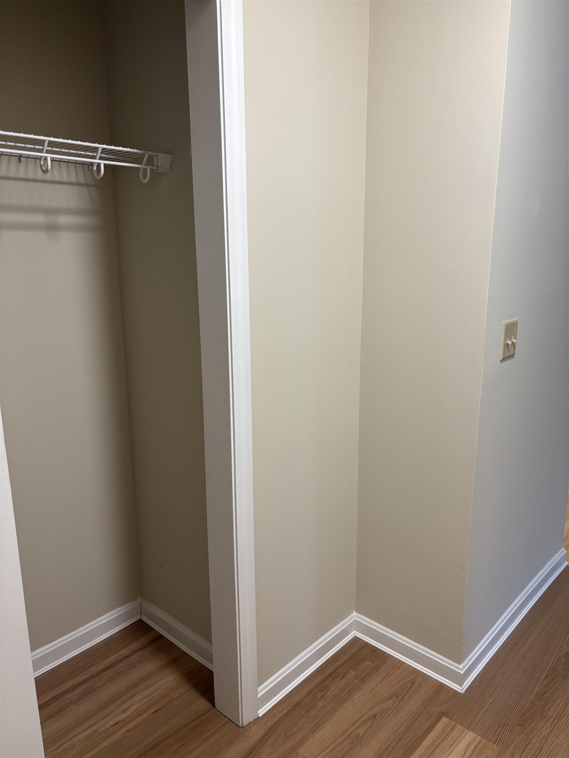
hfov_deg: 53.1
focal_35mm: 26
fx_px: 570
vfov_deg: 67.3
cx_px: 284
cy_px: 379
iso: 125
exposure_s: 1/60
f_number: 1.6
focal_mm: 5.96
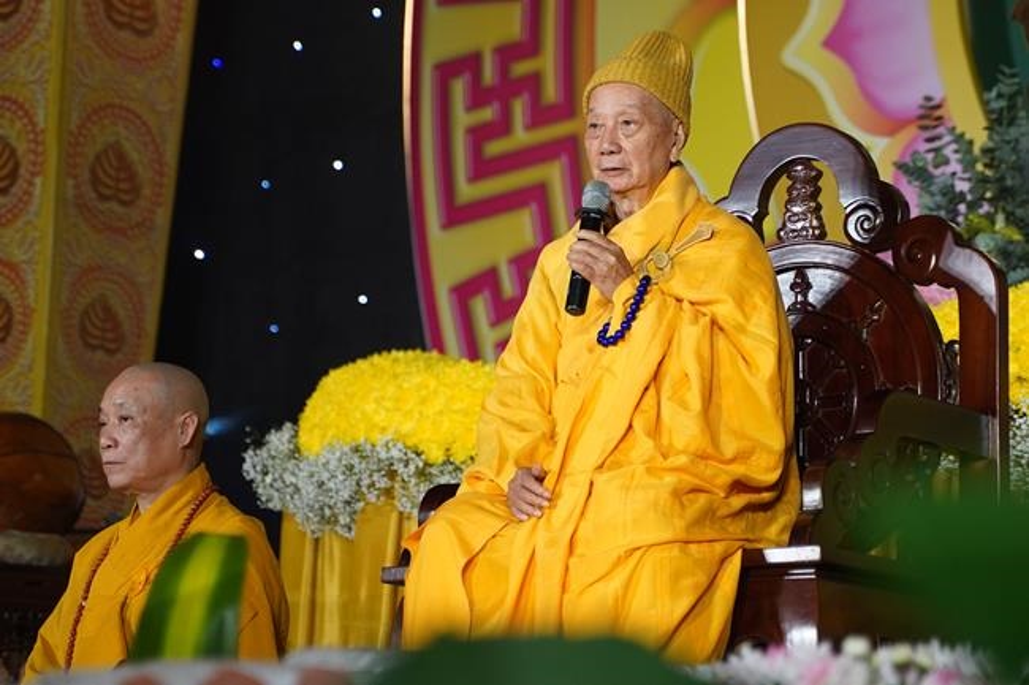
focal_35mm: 112
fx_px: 3200
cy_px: 342
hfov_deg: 18.3
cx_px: 514
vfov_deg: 12.2
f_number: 2.8
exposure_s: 1/500
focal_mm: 75
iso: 2500
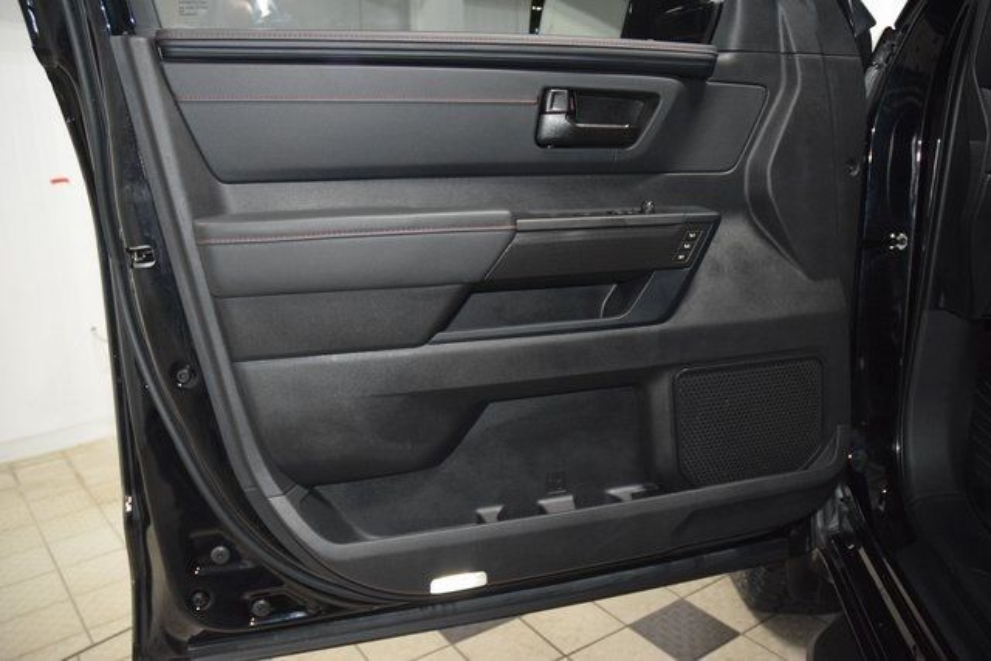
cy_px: 330
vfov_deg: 48.0
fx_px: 743
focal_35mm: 27
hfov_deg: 67.4
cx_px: 496
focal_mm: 18
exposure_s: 1/125
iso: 3200
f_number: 3.5
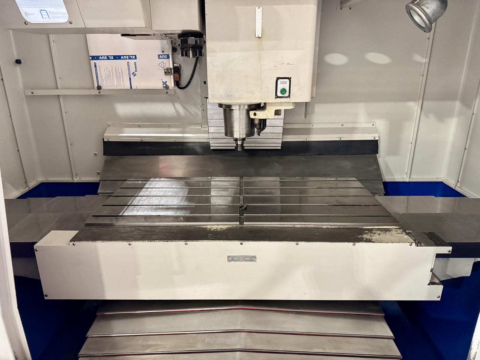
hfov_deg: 71.6
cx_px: 240
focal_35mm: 24
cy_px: 180
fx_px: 333
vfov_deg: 56.8
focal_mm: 6.76
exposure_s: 1/25
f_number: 1.78
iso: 1000
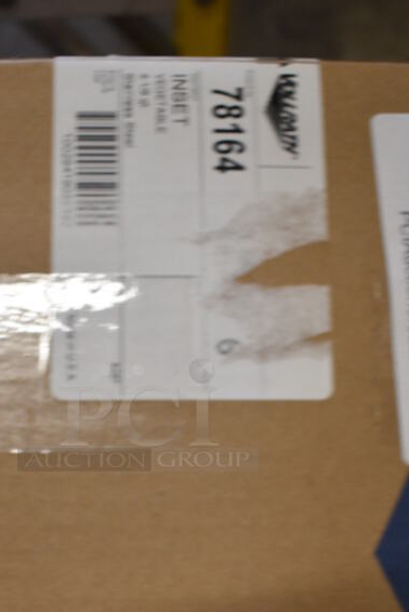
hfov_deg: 26.5
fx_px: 865
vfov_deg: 38.5
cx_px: 138
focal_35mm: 51
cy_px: 415
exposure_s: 1/60
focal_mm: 21
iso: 800
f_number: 4.5
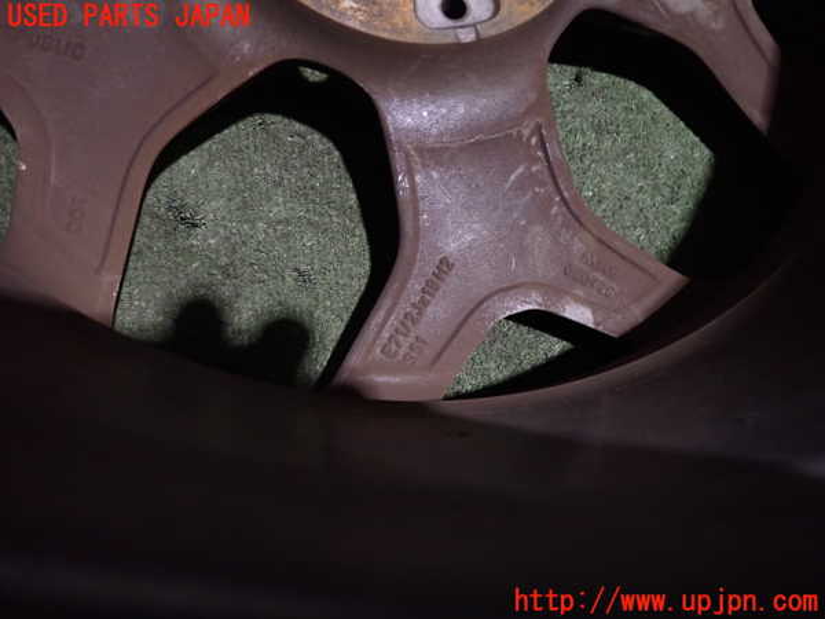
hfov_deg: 69.4
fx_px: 596
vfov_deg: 54.9
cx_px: 412
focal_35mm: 25
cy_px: 310
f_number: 2
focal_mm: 4.5
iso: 500
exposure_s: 1/30
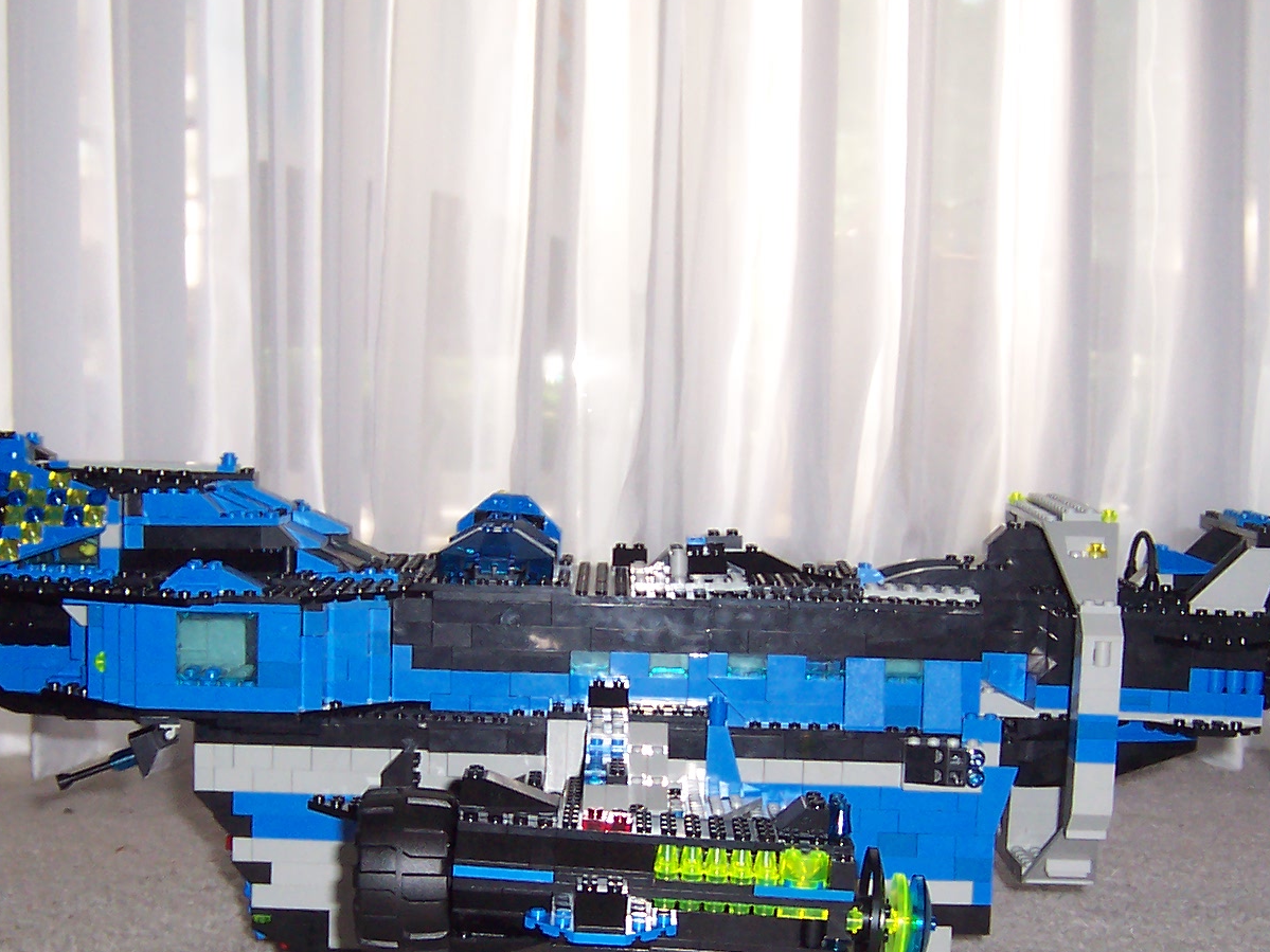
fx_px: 2238
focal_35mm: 61
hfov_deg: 31.7
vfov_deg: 23.9
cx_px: 621
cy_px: 640
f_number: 2.8
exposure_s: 1/60
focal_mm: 5.6
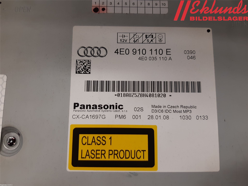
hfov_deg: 67.3
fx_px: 186
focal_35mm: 26
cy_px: 93
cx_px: 124
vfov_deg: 53.1
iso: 64
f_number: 1.7
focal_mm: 3.93
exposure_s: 1/50
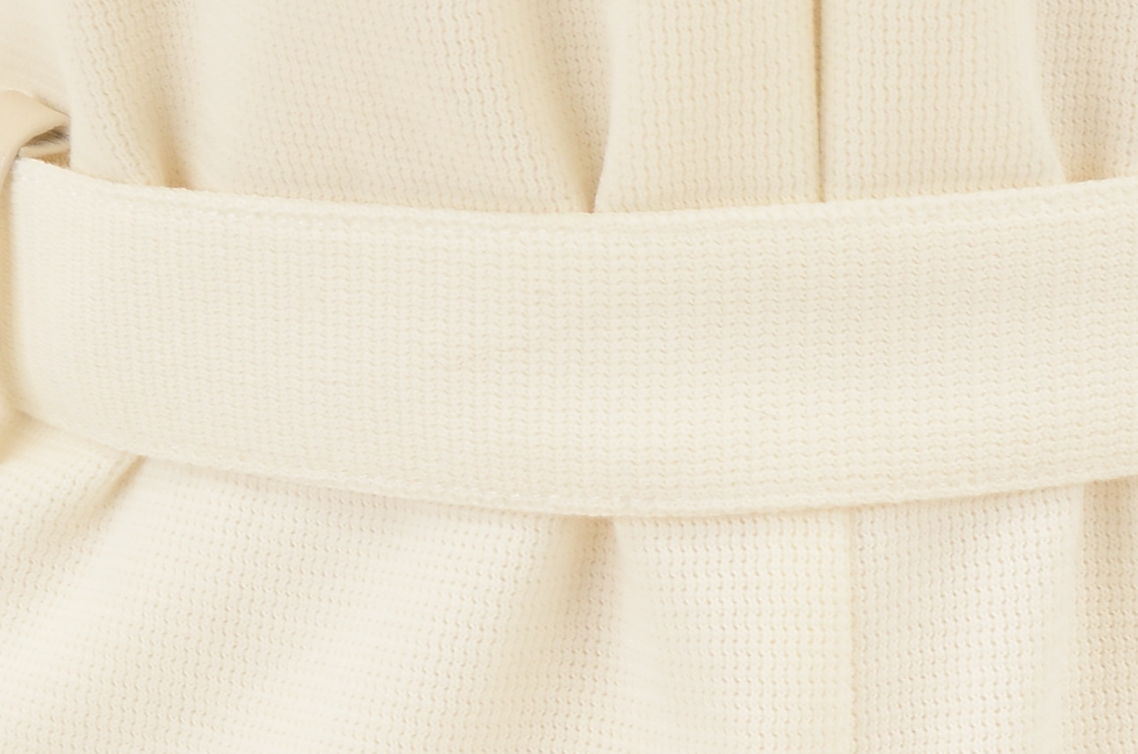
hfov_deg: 8.8
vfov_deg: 5.8
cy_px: 193
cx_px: 709
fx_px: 7396
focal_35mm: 234
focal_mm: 55
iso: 320
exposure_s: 1/80
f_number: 10
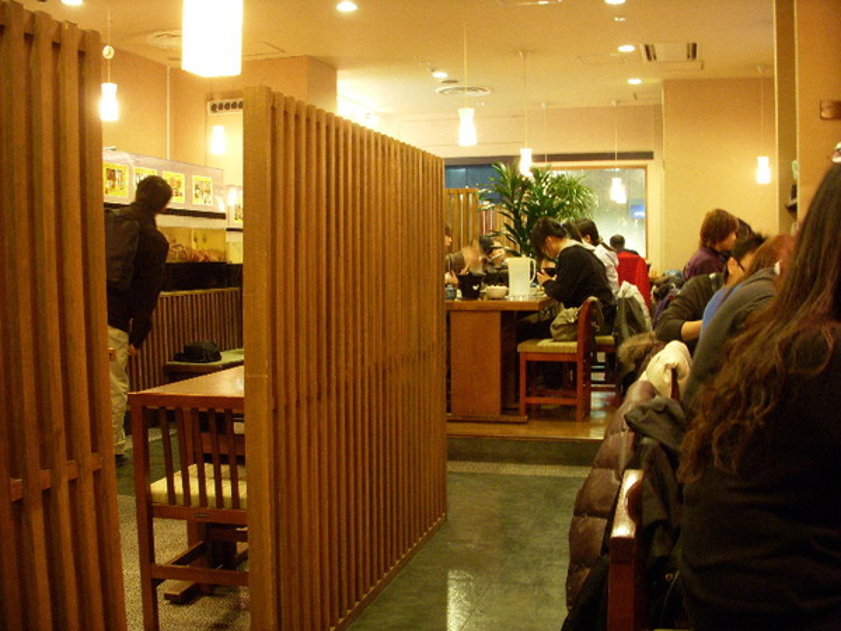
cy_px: 316
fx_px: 923
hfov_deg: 49.0
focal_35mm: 38
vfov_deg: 37.7
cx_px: 420
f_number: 3.3
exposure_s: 1/6
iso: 400
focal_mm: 6.3
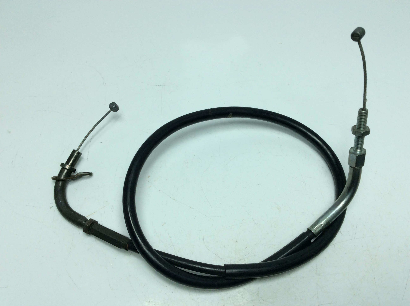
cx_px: 205
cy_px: 153
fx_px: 378
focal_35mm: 32
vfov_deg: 44.1
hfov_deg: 56.9
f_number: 2.4
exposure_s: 1/550
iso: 32
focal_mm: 3.3
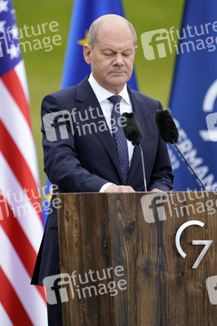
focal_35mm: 400
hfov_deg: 3.4
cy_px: 163
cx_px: 108
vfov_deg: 5.2
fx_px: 3623
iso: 500
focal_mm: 400
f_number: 5.6
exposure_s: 1/640
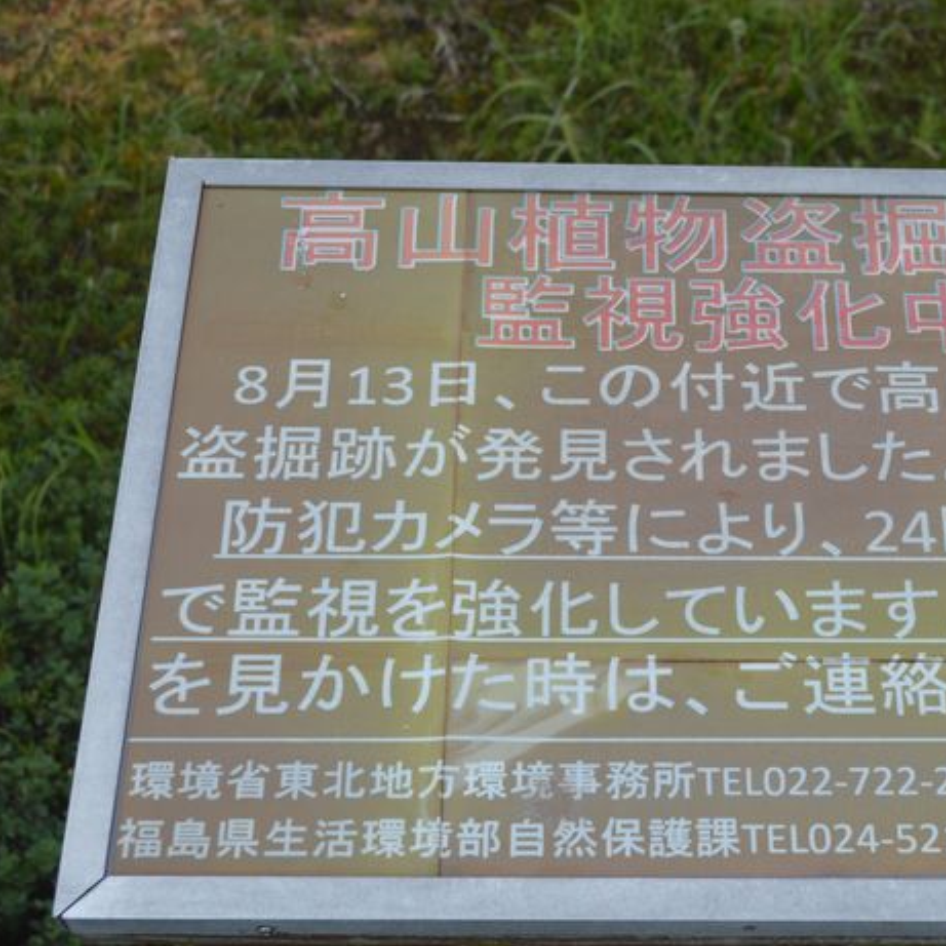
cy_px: 473
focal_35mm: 68
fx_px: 2091
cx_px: 704
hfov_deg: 25.2
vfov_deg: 25.5
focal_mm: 35
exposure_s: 1/160
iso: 200
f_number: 6.3
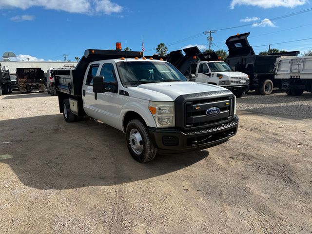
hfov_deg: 71.6
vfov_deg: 56.8
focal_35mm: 24
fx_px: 216
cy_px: 117
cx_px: 156
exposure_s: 1/6173
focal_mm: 6.76
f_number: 1.78
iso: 80
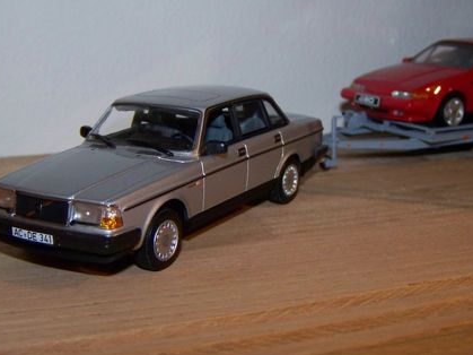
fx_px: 792
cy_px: 154
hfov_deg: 33.2
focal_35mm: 58
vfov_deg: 25.2
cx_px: 279
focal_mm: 6.3
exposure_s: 1/30
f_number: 2.8
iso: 200
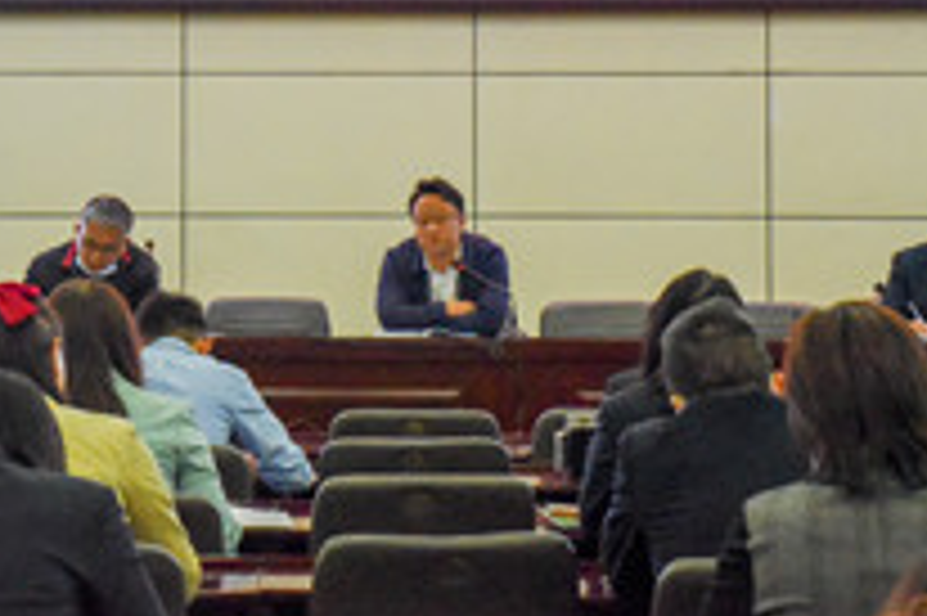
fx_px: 3499
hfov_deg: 15.1
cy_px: 74
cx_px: 351
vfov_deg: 10.0
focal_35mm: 136
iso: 12800
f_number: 10
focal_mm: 70
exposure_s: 1/125
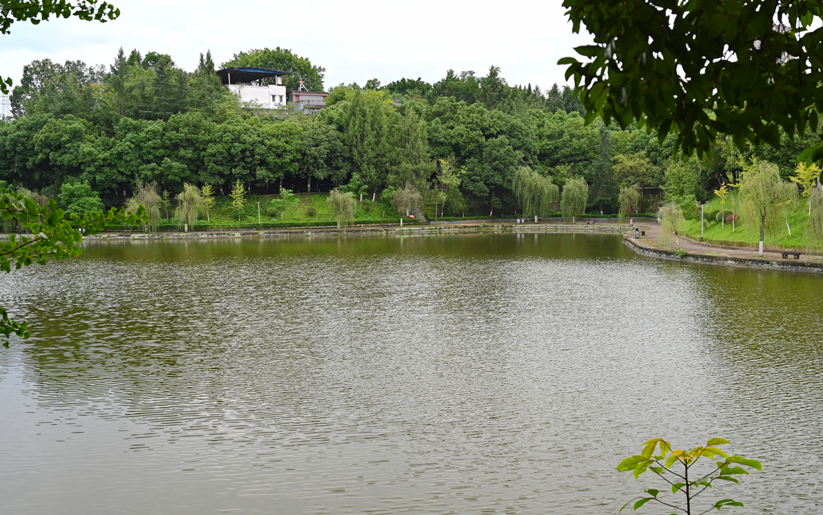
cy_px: 266
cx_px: 413
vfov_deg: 32.8
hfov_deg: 50.4
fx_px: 875
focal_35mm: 39
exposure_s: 1/160
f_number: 8
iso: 640
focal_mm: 38
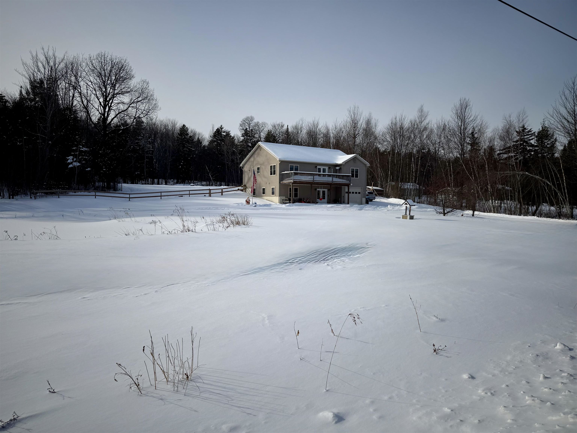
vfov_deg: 56.8
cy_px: 216
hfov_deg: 71.6
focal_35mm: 24
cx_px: 288
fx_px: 400
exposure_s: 1/10309
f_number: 1.78
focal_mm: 6.76
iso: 80
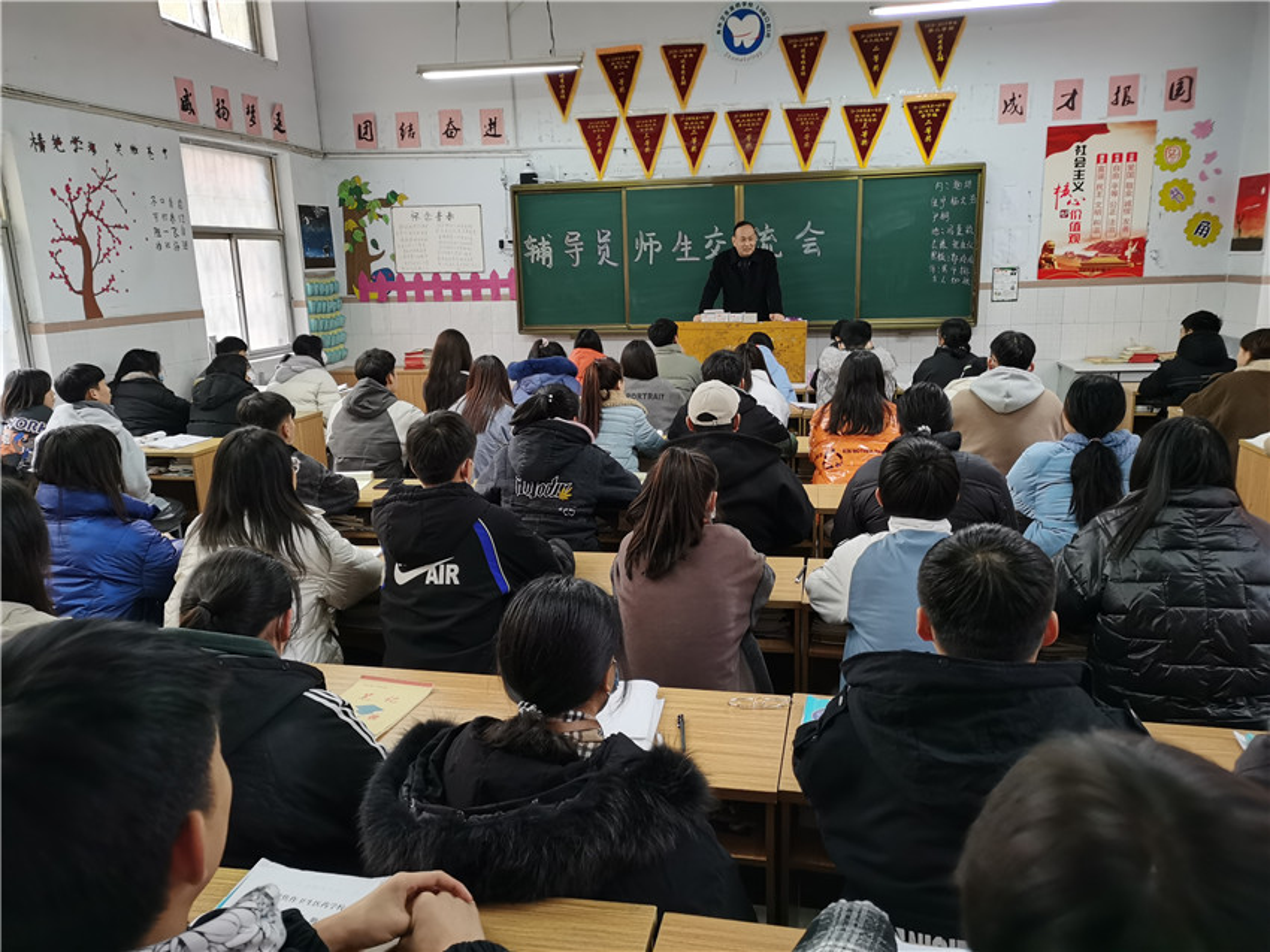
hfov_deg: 65.3
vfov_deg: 51.3
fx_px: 990
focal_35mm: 27
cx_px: 635
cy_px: 476
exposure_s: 1/33.3
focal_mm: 5.58
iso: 640
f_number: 1.8
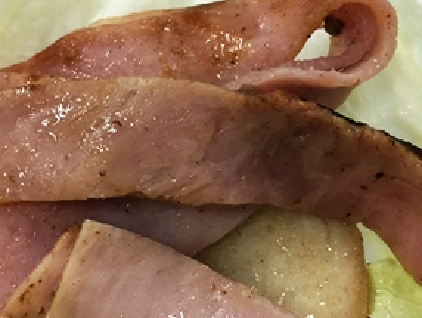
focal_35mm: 76
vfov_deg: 19.4
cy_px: 152
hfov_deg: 25.6
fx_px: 927
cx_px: 187
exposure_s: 1/30
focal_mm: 4.15
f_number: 2.2
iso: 100
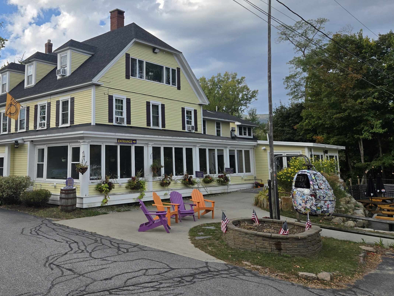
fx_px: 376
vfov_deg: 42.6
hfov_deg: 53.9
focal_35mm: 33
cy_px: 112
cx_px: 121
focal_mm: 5.4
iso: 64
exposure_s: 1/2921
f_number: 1.8
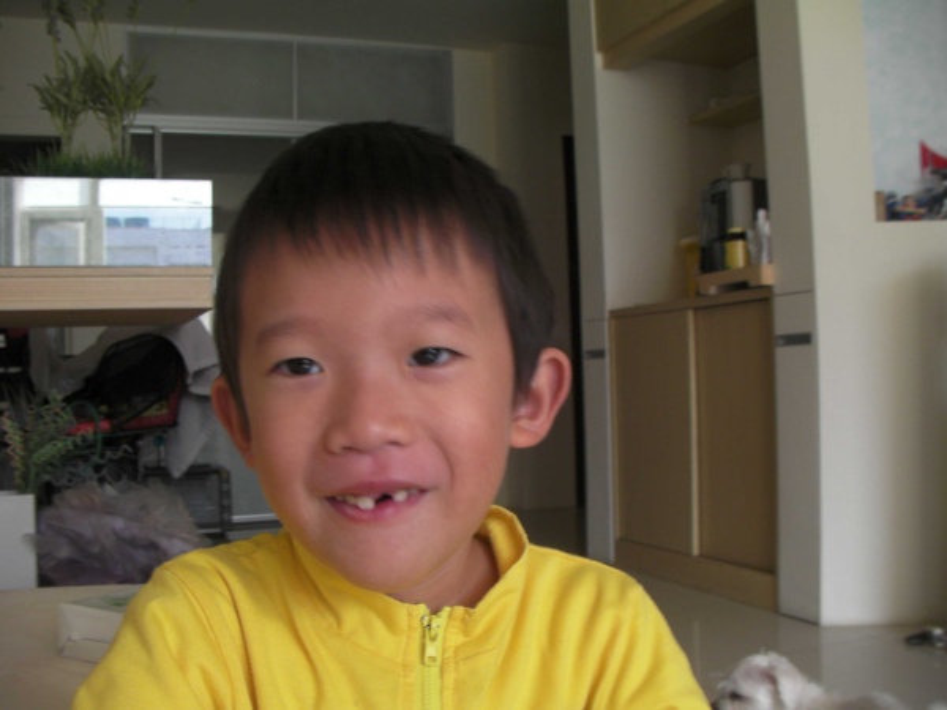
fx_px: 1040
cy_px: 355
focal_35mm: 38
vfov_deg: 37.7
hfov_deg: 49.0
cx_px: 474
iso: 54
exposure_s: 1/30
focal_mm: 6.3
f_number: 3.5
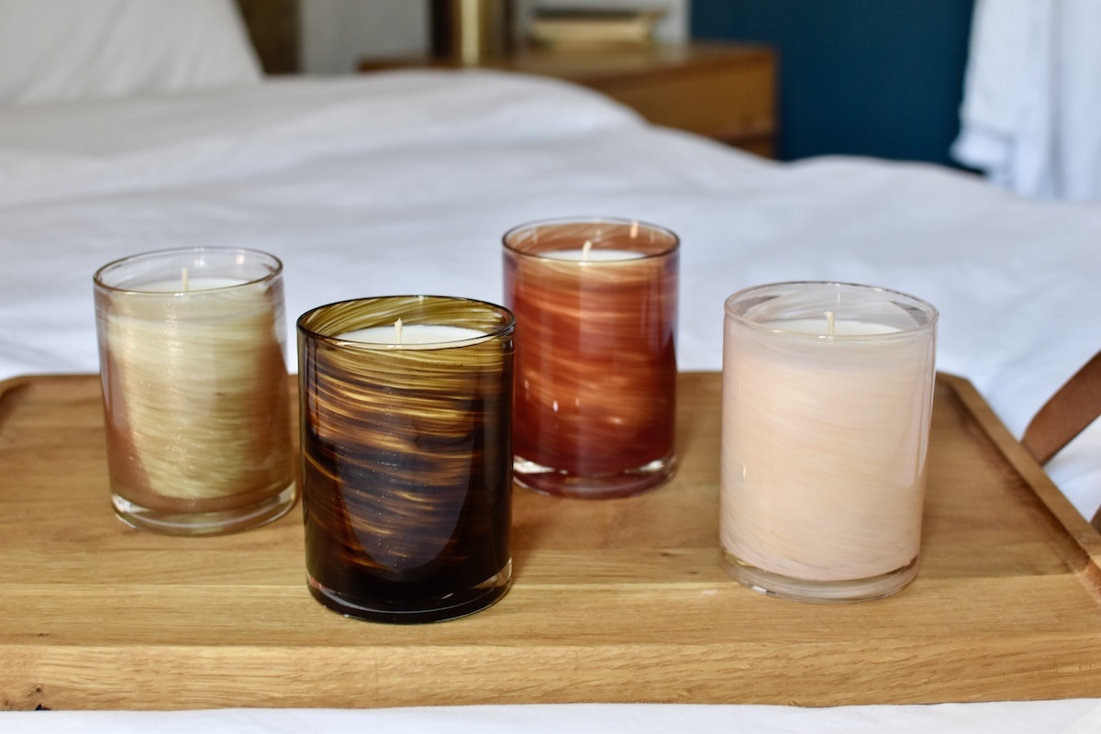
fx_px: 1605
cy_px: 367
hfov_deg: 37.9
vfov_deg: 25.8
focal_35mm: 52
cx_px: 550
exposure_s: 1/80
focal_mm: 35
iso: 800
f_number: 5
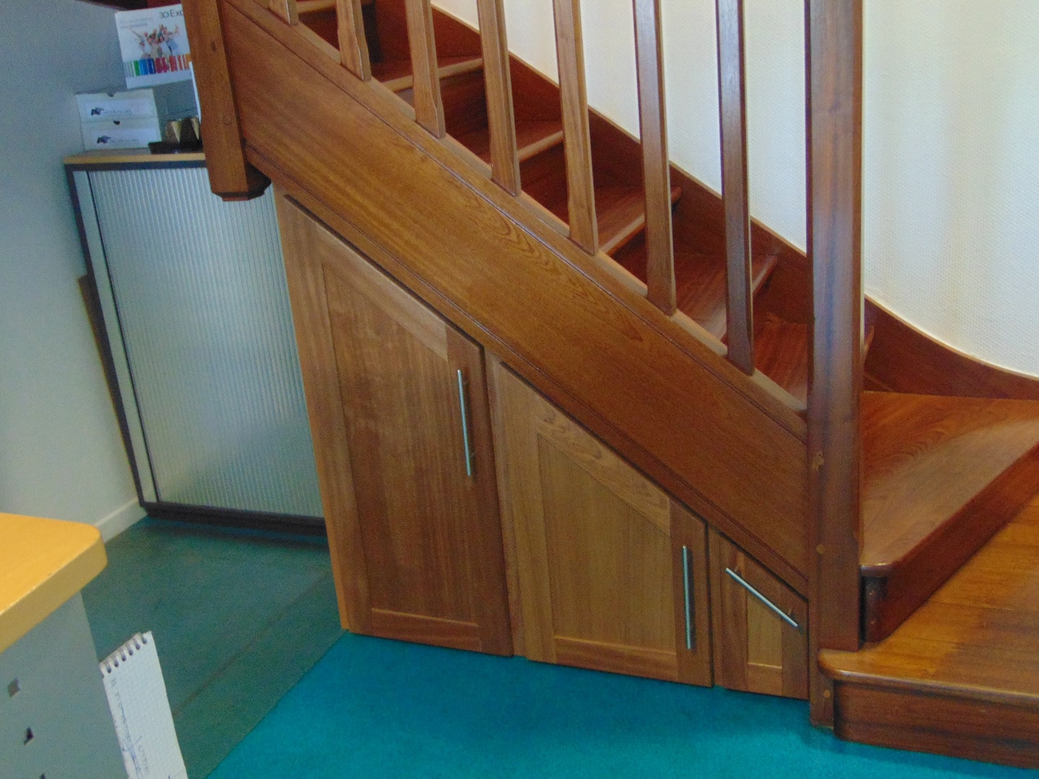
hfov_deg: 47.9
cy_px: 390
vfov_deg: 36.8
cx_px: 520
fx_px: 1171
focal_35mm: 39
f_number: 3.3
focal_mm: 6.9
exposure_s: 1/13
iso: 400
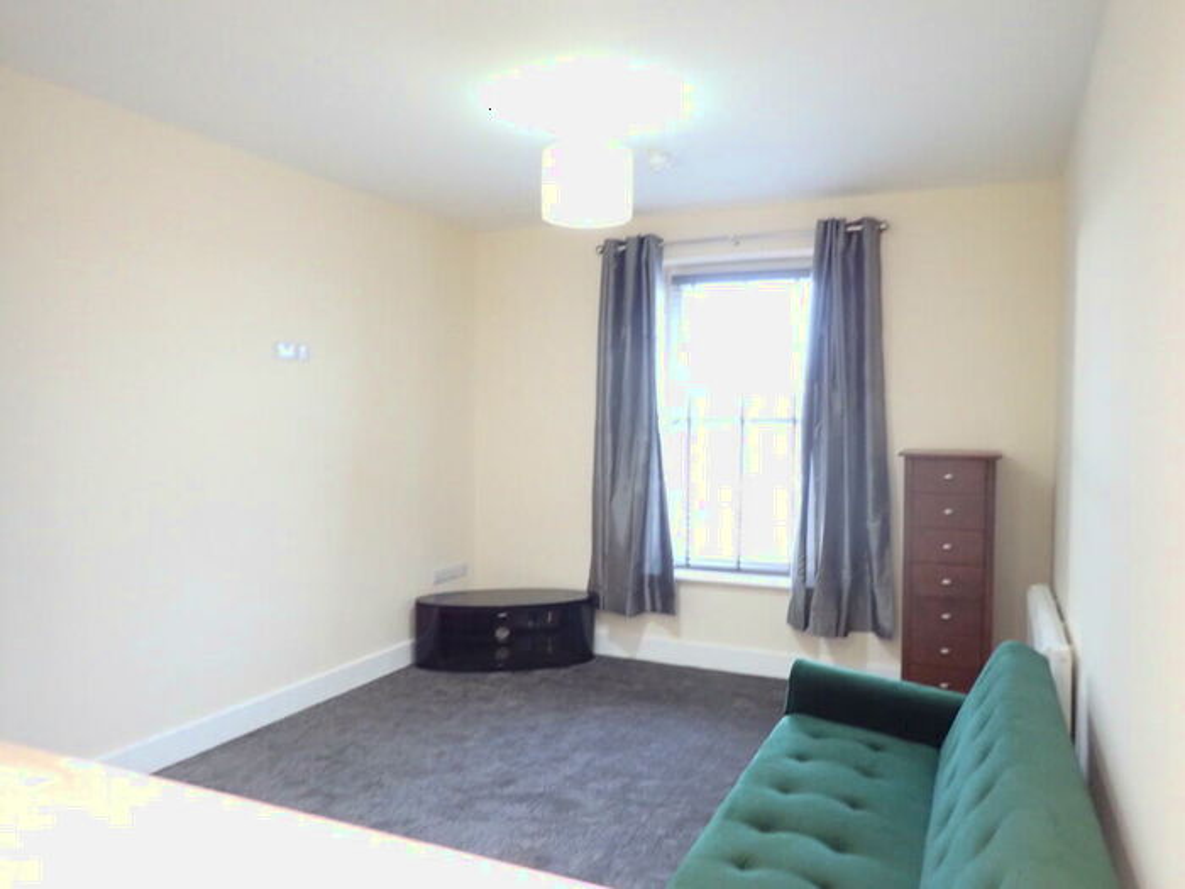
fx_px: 856
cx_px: 592
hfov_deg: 69.4
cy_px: 444
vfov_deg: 54.9
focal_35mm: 25
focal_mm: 4.5
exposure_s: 1/25
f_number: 2
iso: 800
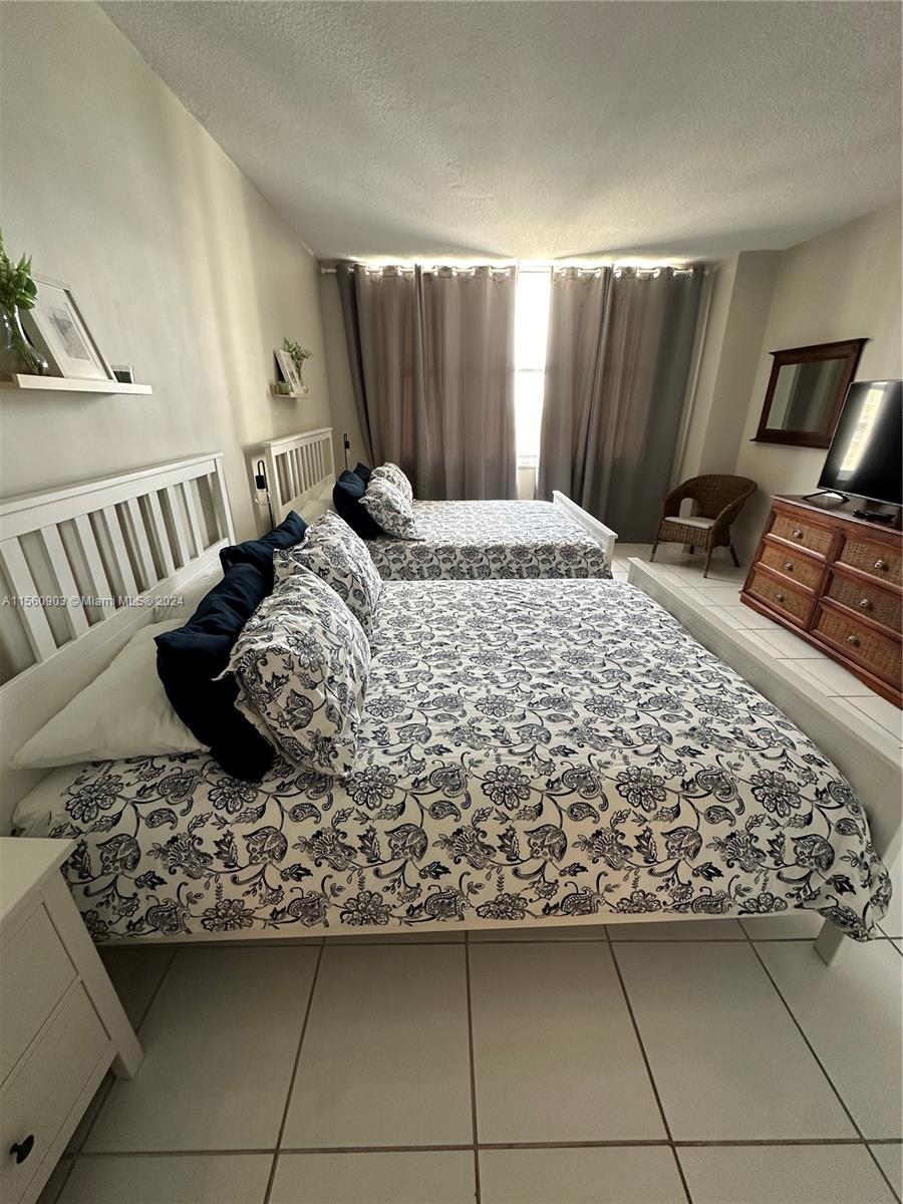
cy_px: 602
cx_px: 452
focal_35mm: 14
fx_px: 487
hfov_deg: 85.7
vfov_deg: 102.1
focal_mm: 2.22
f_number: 2.2
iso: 160
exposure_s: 1/60
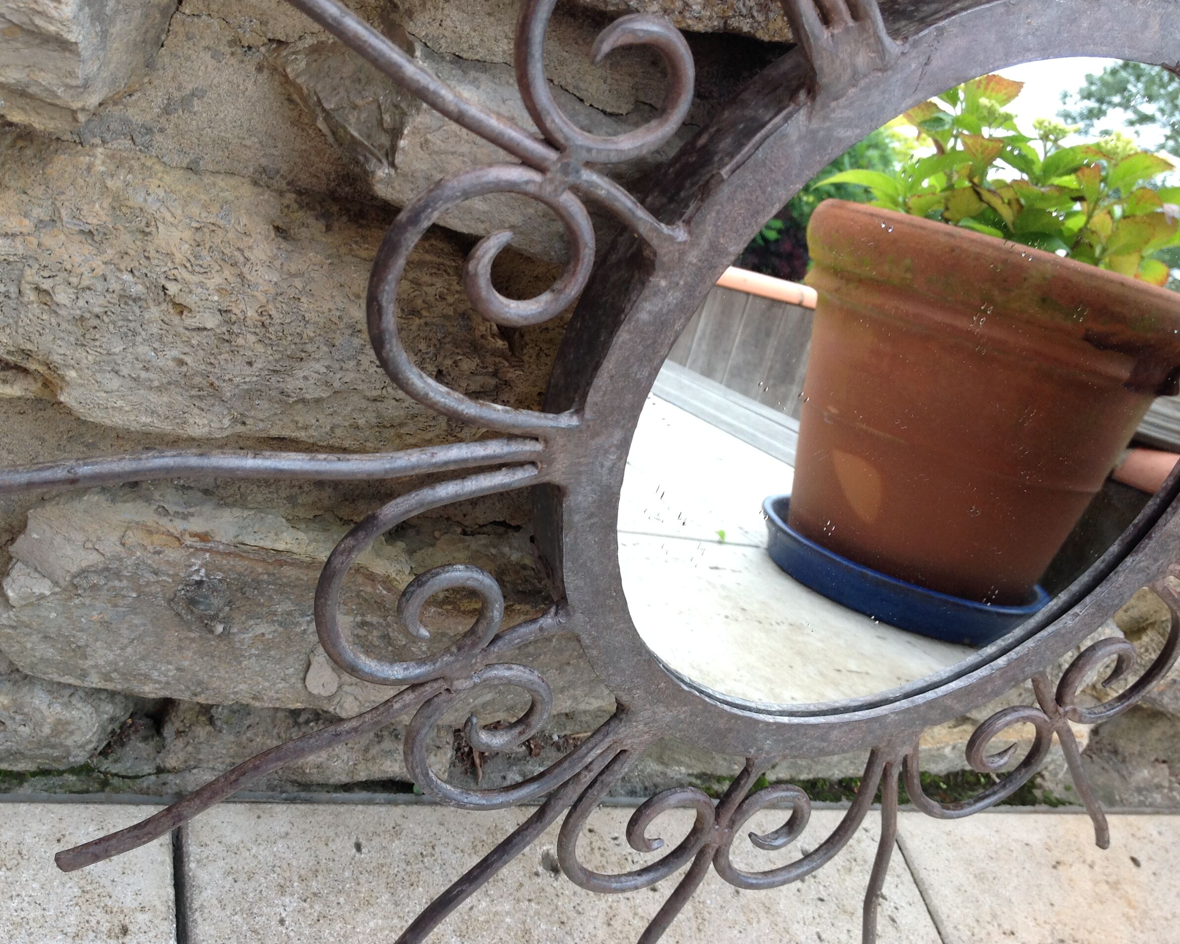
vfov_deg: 40.1
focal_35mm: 37
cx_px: 585
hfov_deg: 49.1
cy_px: 476
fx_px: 1292
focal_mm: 4.28
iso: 50
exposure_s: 1/125
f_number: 2.4
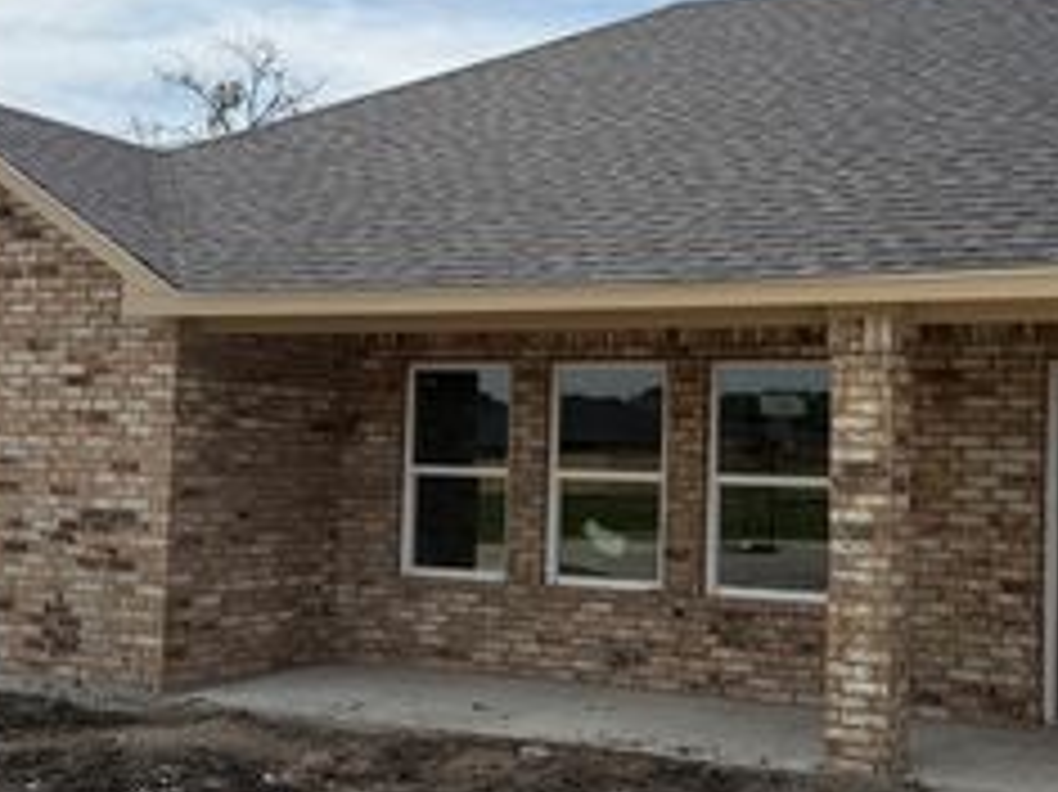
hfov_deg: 37.4
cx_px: 626
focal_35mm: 51
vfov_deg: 28.5
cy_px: 421
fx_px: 1558
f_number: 1.78
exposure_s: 1/6711
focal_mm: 6.76
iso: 80
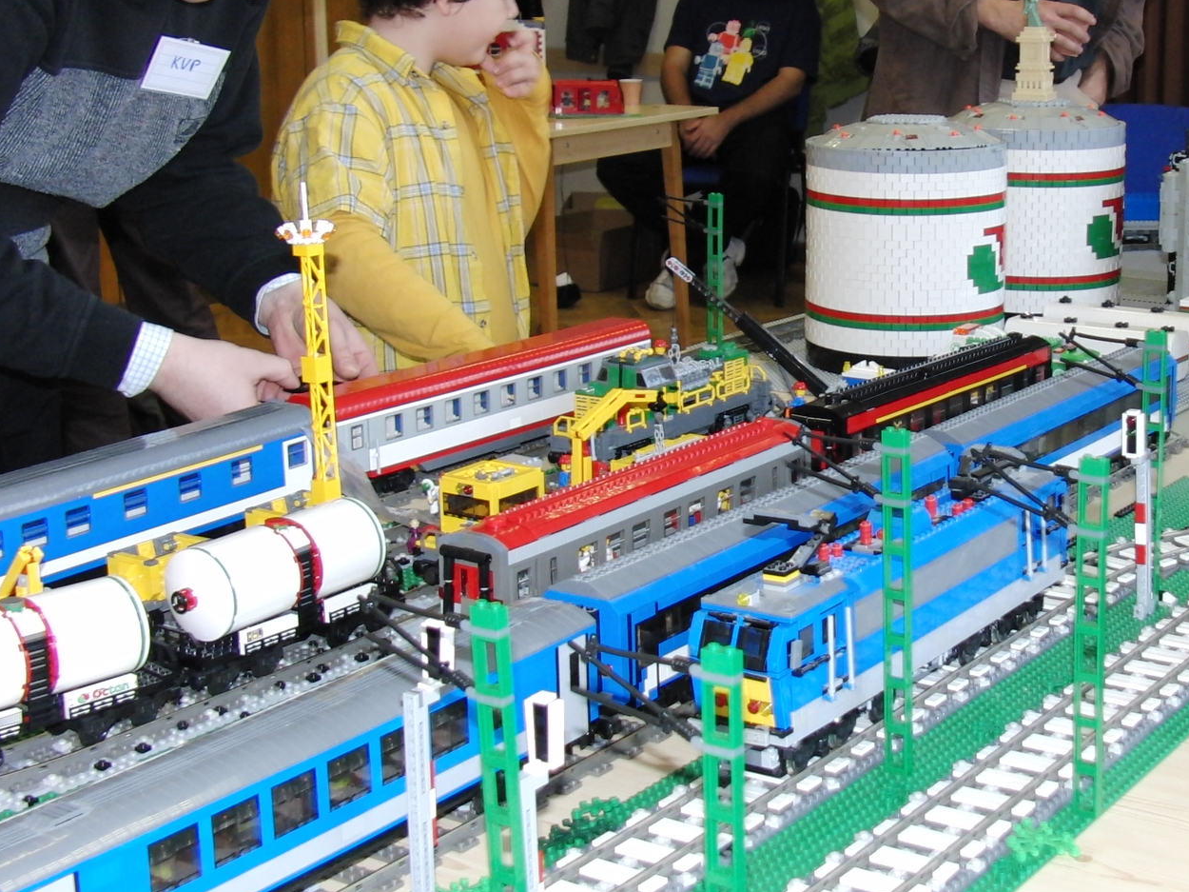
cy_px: 370
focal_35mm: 59
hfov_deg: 32.4
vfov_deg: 24.8
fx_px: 2026
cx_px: 819
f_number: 2.7
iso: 200
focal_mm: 7.3
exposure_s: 1/60
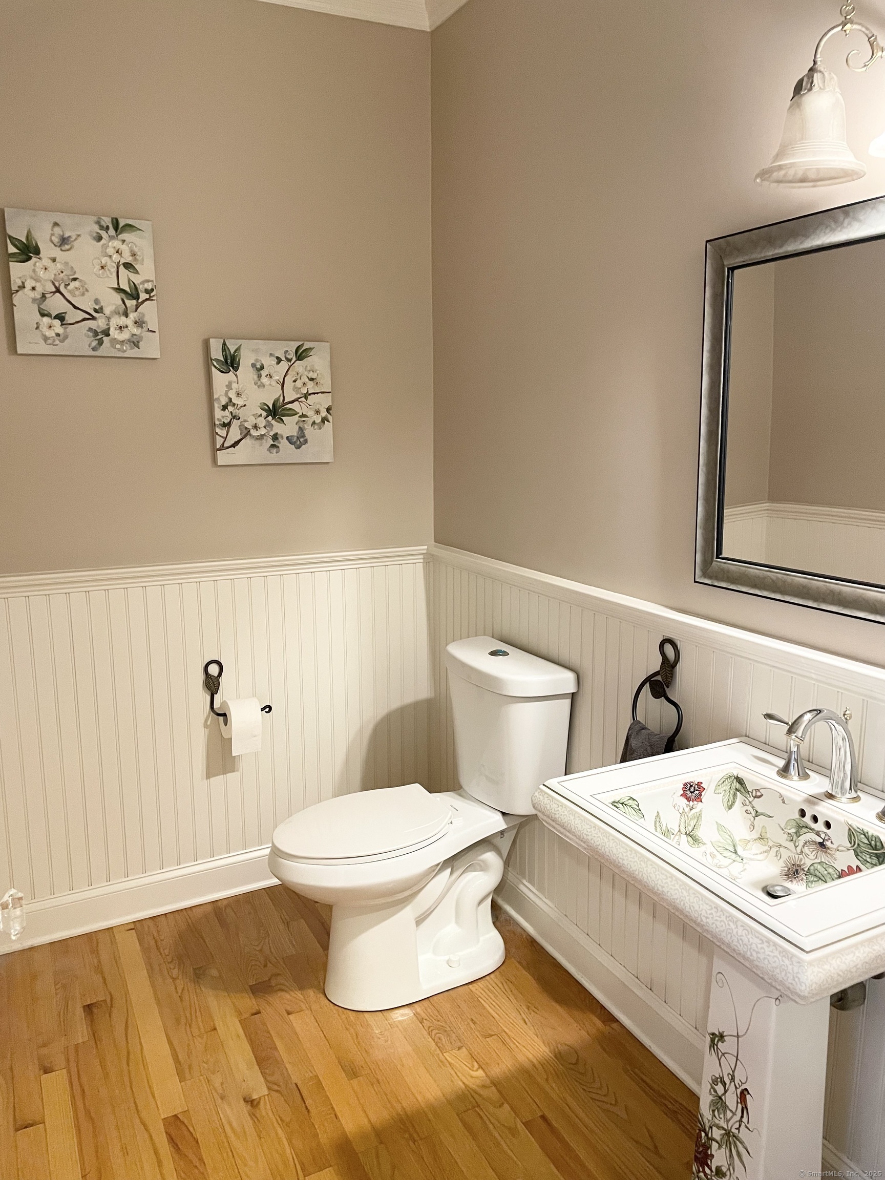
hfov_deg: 53.1
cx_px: 442
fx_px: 886
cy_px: 590
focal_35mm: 26
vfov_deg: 67.3
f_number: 1.6
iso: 500
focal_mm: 4.2
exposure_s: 1/60
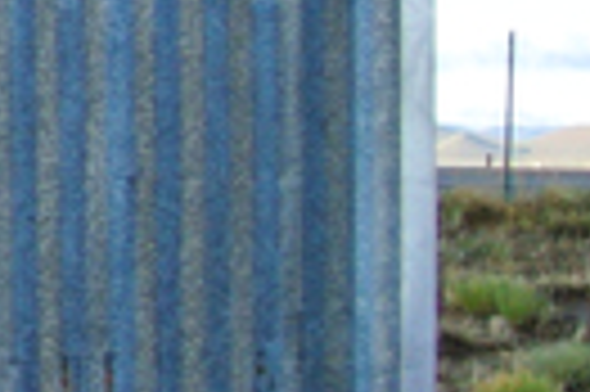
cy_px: 232
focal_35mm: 268
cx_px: -1536
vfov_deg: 5.1
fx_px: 4387
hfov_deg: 6.6
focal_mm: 13.1
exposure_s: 1/250
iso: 100
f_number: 4
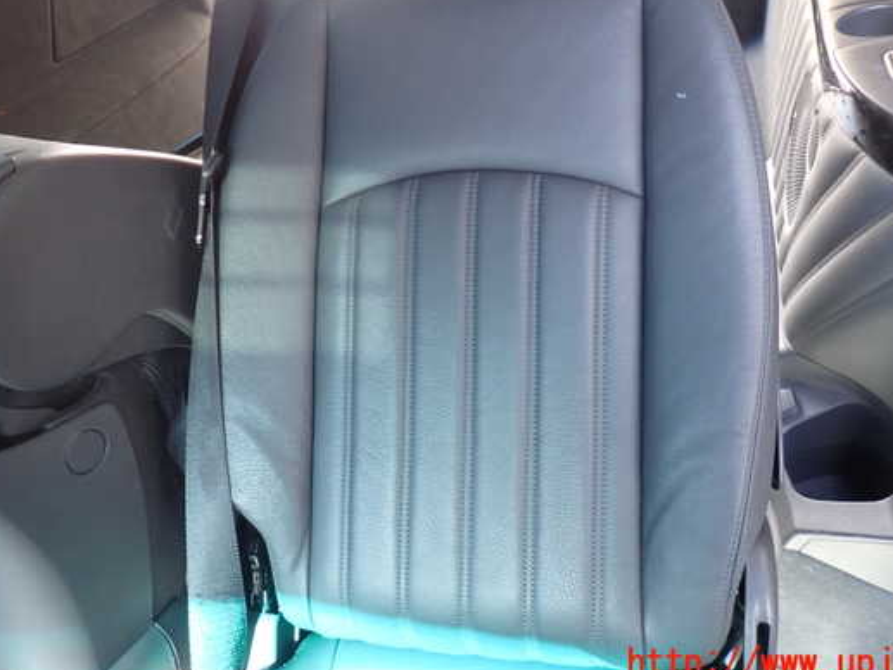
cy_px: 297
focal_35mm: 29
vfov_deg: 48.2
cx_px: 499
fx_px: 748
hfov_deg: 61.5
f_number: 2
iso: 200
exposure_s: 1/60
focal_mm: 4.5
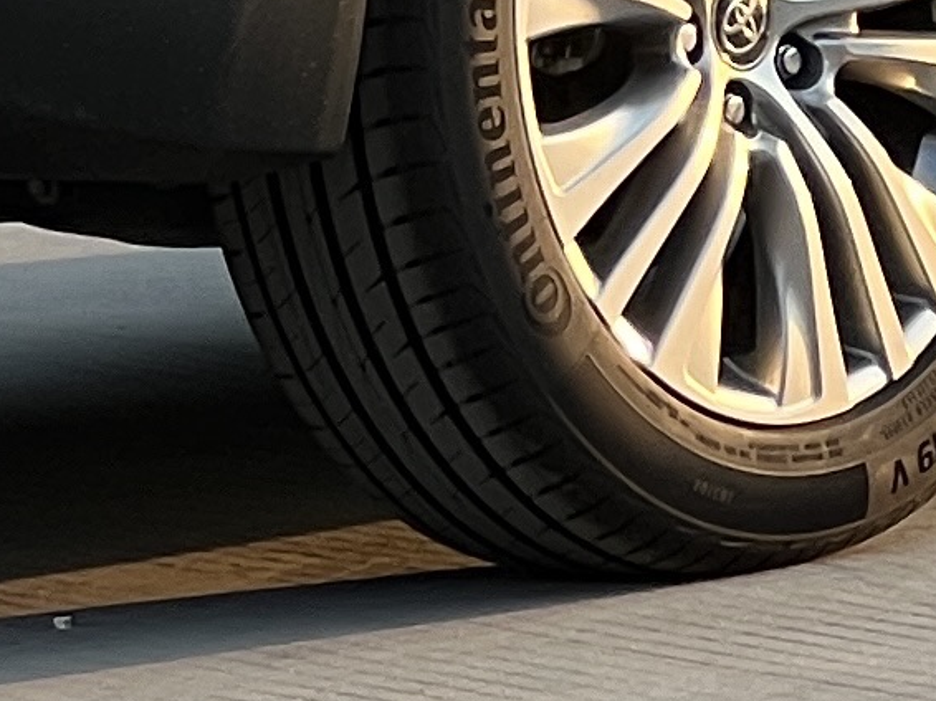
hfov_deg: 3.6
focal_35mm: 549
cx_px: 642
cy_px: -1248
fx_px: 14838
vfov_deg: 2.7
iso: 32
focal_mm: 9
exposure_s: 1/122
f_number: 2.8
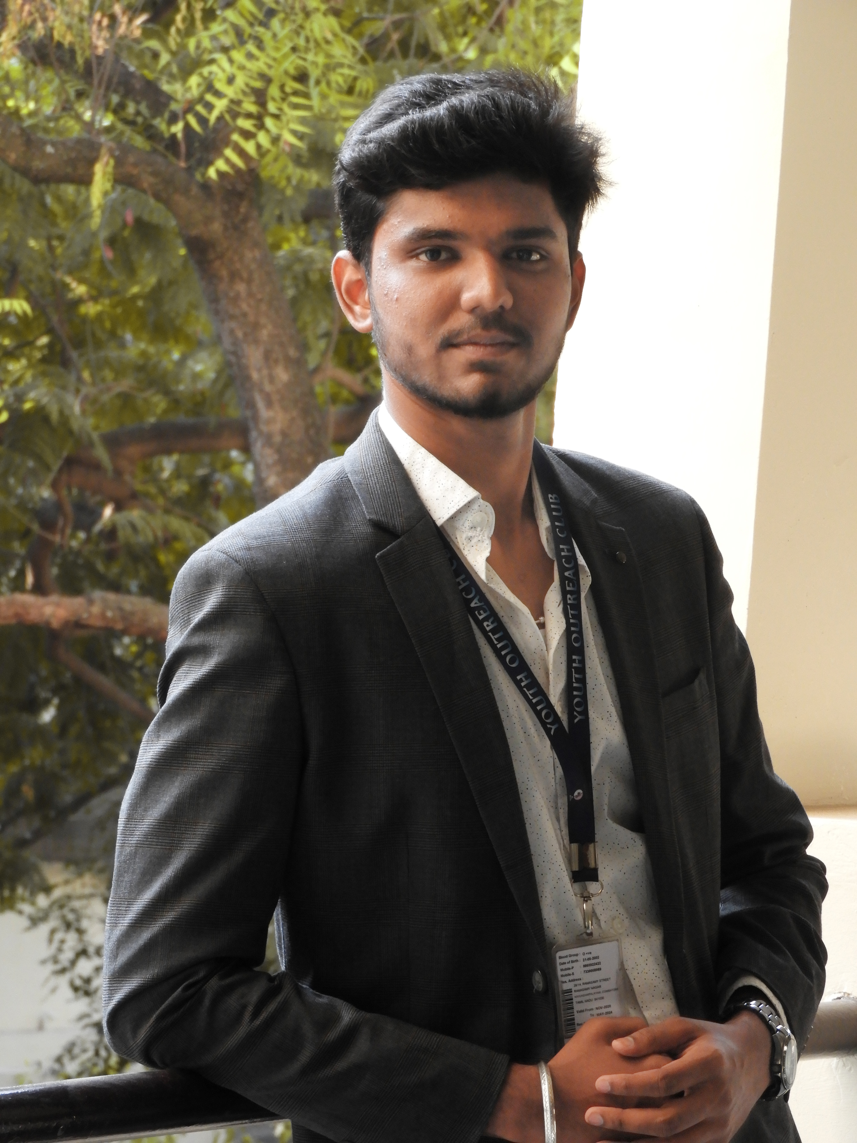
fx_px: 7262
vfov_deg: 9.0
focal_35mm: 220
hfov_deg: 6.8
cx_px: 428
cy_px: 572
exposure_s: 1/60
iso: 360
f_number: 5.3
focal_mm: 39.4
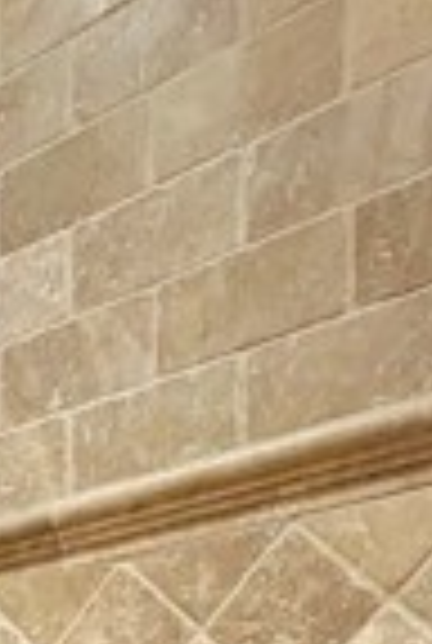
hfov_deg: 17.9
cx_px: -279
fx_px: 1164
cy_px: 1148
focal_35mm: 65
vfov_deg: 21.2
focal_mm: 2.22
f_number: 2.2
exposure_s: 1/60
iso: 800
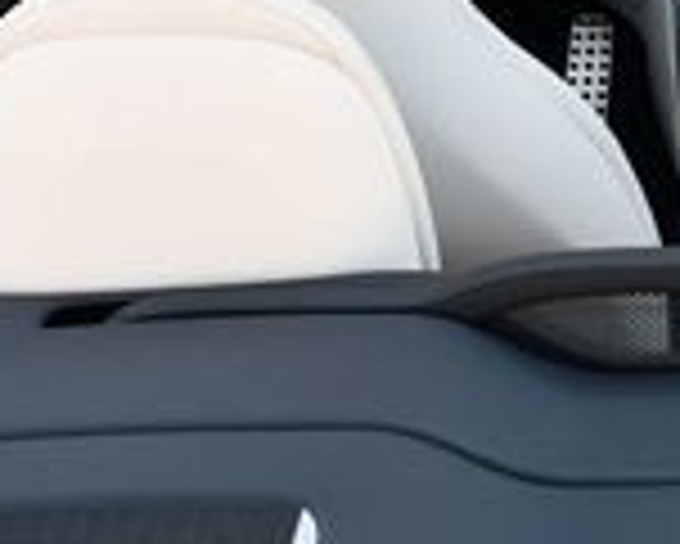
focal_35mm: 159
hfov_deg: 11.9
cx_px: 806
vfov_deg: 9.7
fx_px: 3202
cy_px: 139
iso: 400
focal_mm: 20
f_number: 4.5
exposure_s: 1/250
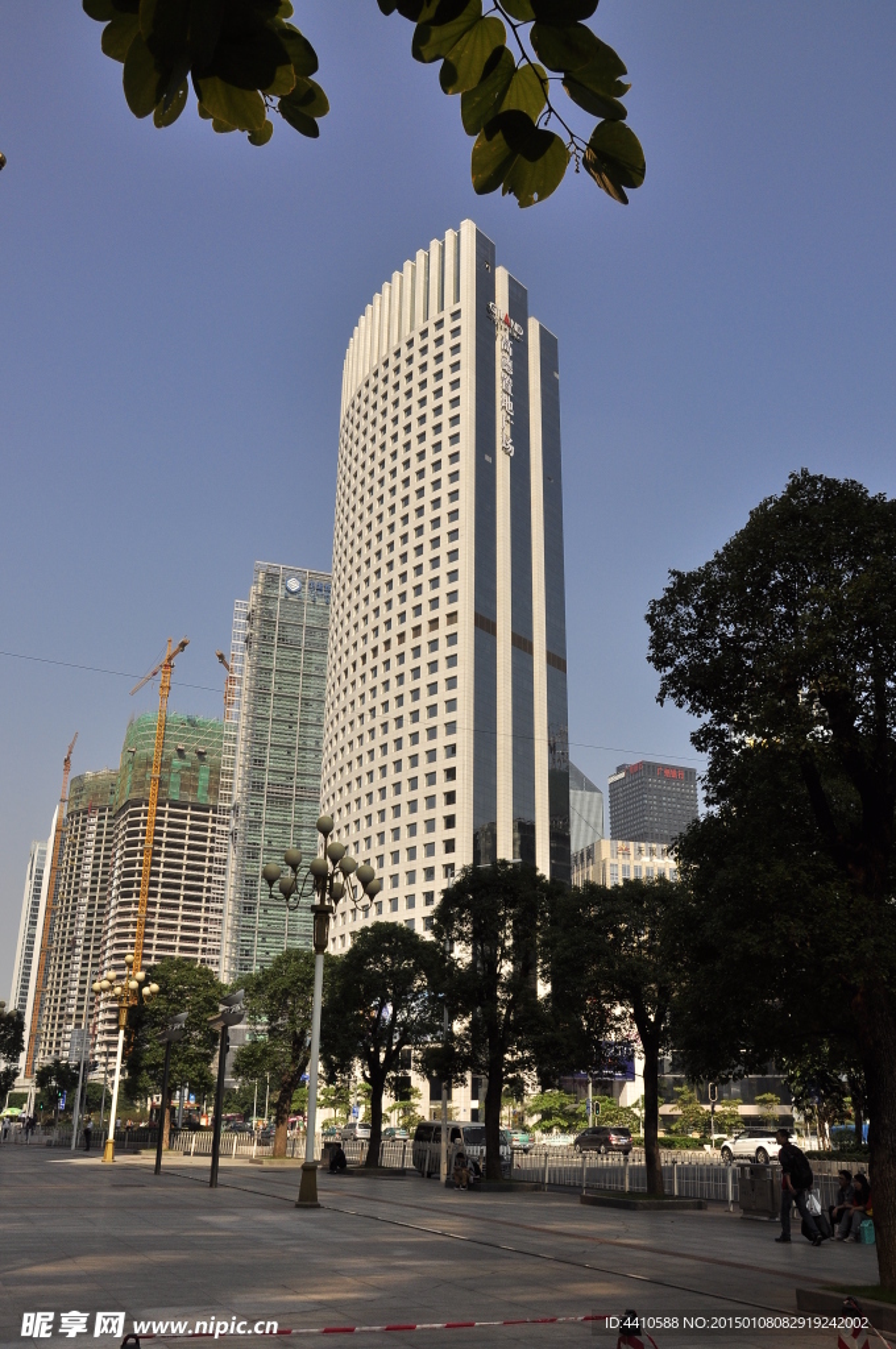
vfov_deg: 59.6
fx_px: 1179
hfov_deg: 41.6
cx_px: 448
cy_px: 674
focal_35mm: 32
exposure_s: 1/500
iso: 200
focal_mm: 21
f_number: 11
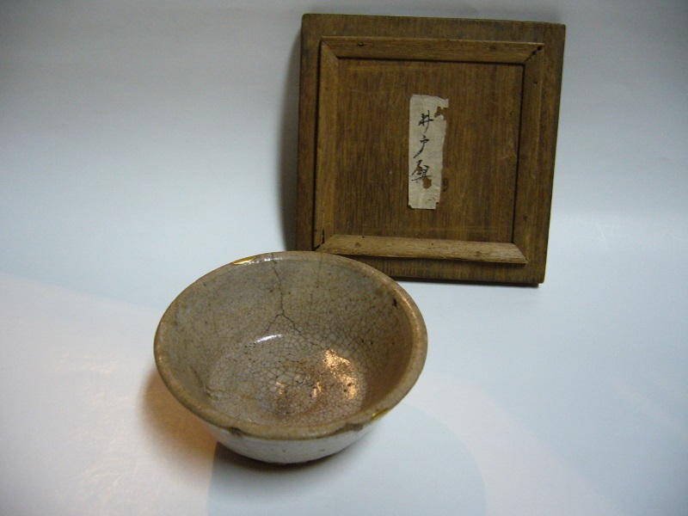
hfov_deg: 52.6
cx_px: 344
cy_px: 258
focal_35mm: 35
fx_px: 696
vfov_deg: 40.7
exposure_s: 1/10
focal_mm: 5.8
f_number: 2.8
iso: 200
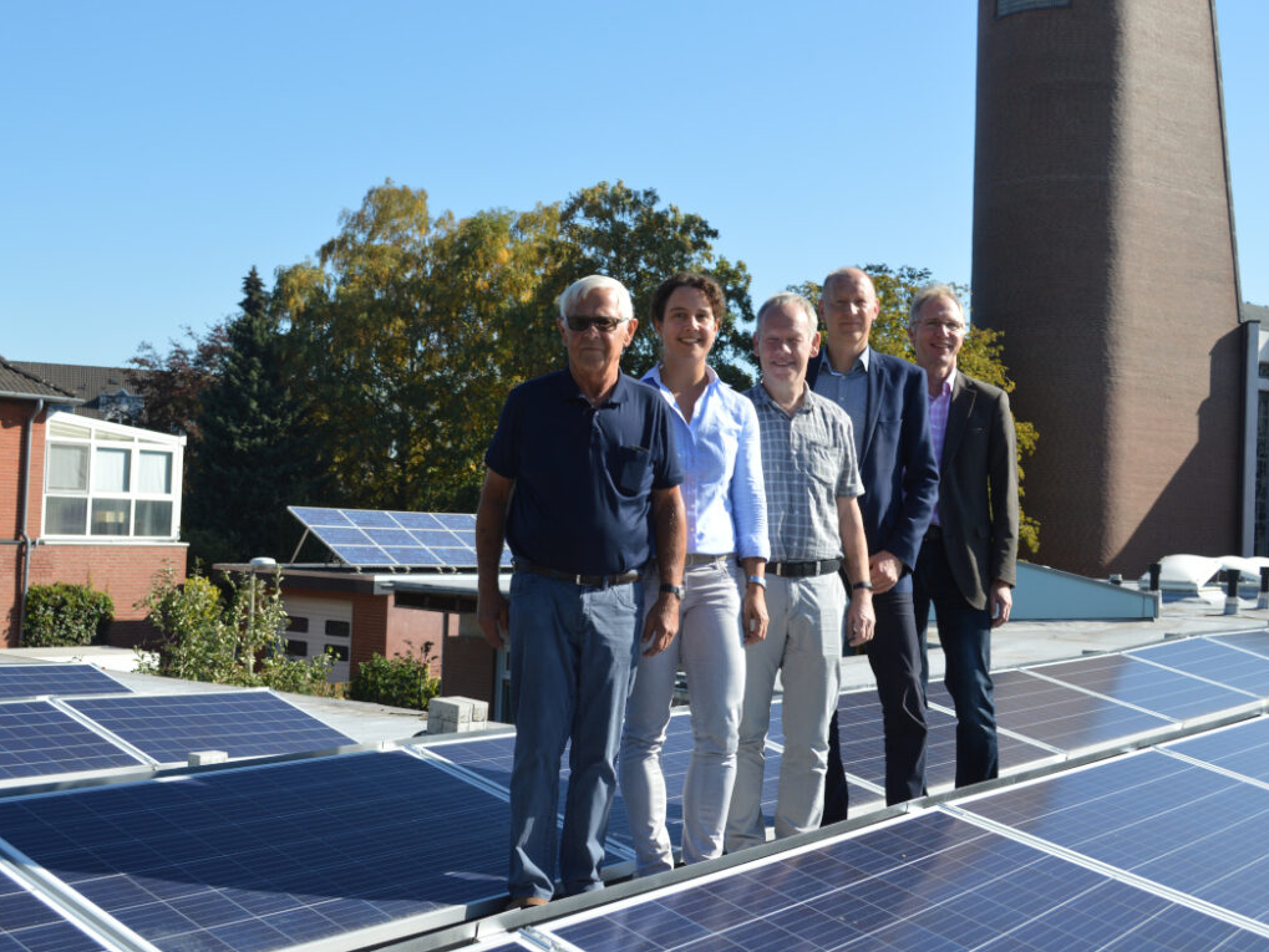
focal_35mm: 43
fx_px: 1577
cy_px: 472
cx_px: 620
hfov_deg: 43.8
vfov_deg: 33.6
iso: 100
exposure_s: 1/200
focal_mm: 26
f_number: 7.1
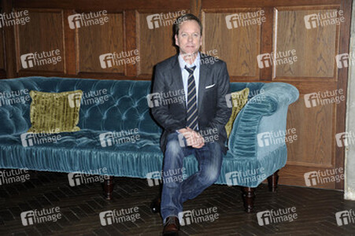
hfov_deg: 28.1
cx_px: 178
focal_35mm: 72
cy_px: 118
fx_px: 709
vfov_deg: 18.9
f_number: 5.6
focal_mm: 72
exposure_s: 1/160
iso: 800
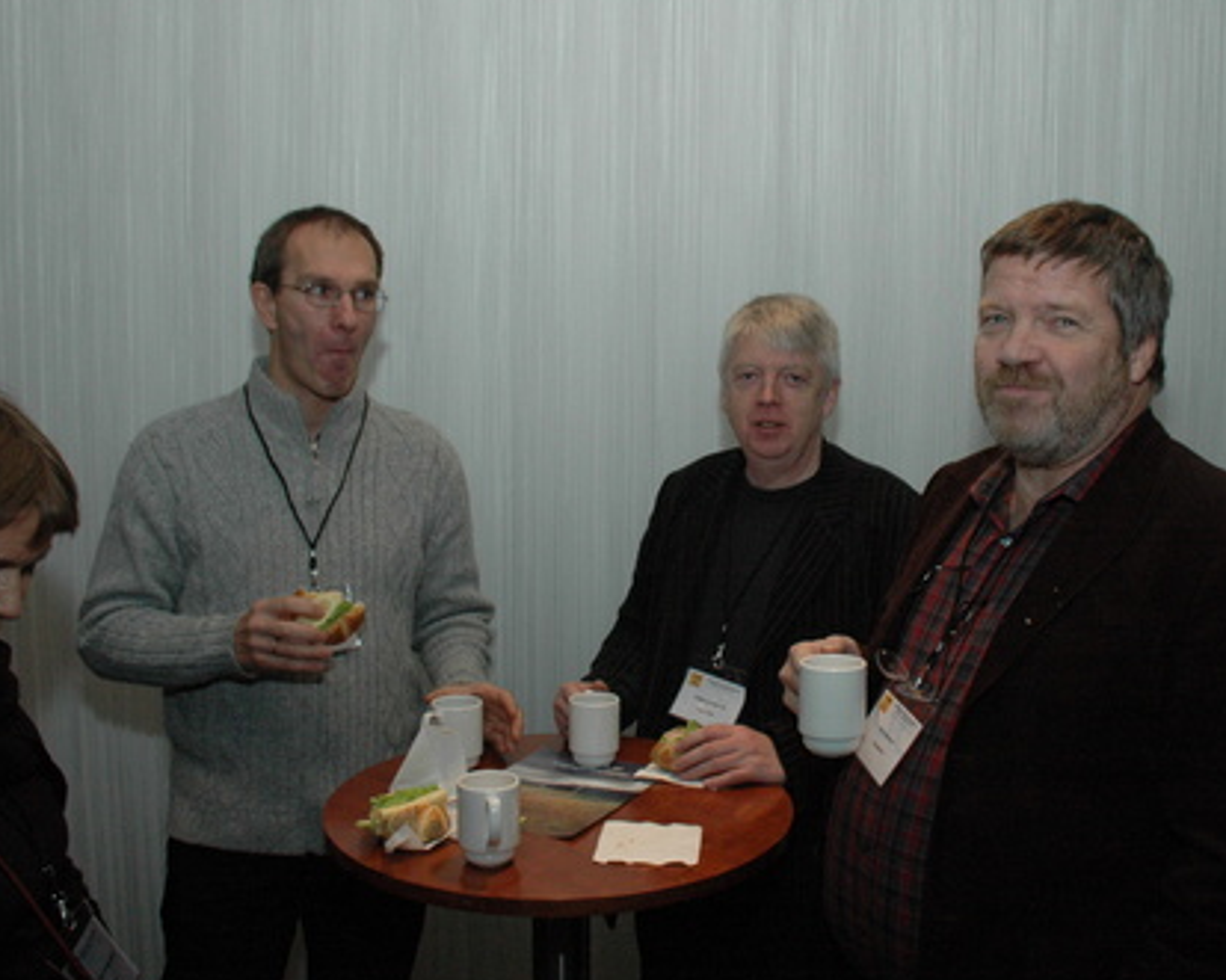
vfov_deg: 44.5
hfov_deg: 54.1
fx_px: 1197
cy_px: 511
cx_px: 690
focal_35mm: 33
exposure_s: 1/100
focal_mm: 18
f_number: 7.1
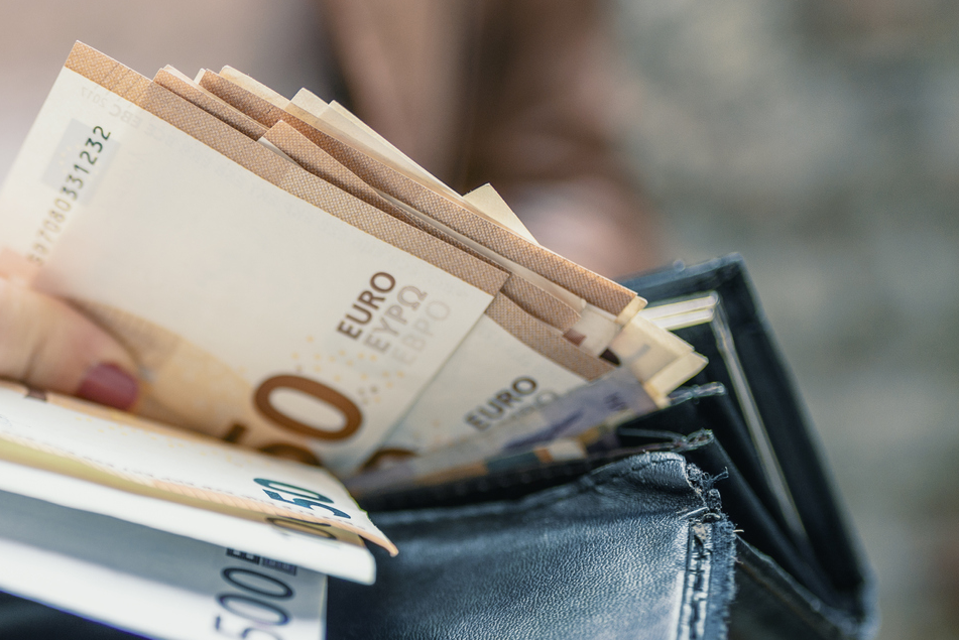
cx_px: -42
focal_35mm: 78
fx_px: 2079
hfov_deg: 24.6
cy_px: 586
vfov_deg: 17.2
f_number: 2
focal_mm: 35
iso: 200
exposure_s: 1/200
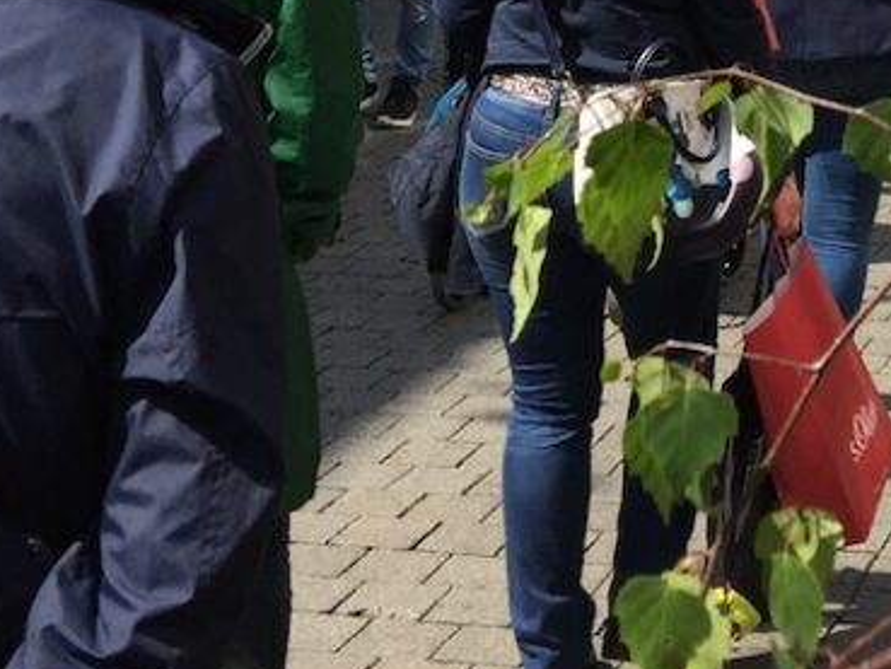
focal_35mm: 92
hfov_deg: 19.4
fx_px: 2369
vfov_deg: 15.0
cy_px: -324
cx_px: 1202
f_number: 2.2
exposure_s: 1/1799
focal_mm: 4.15
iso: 32
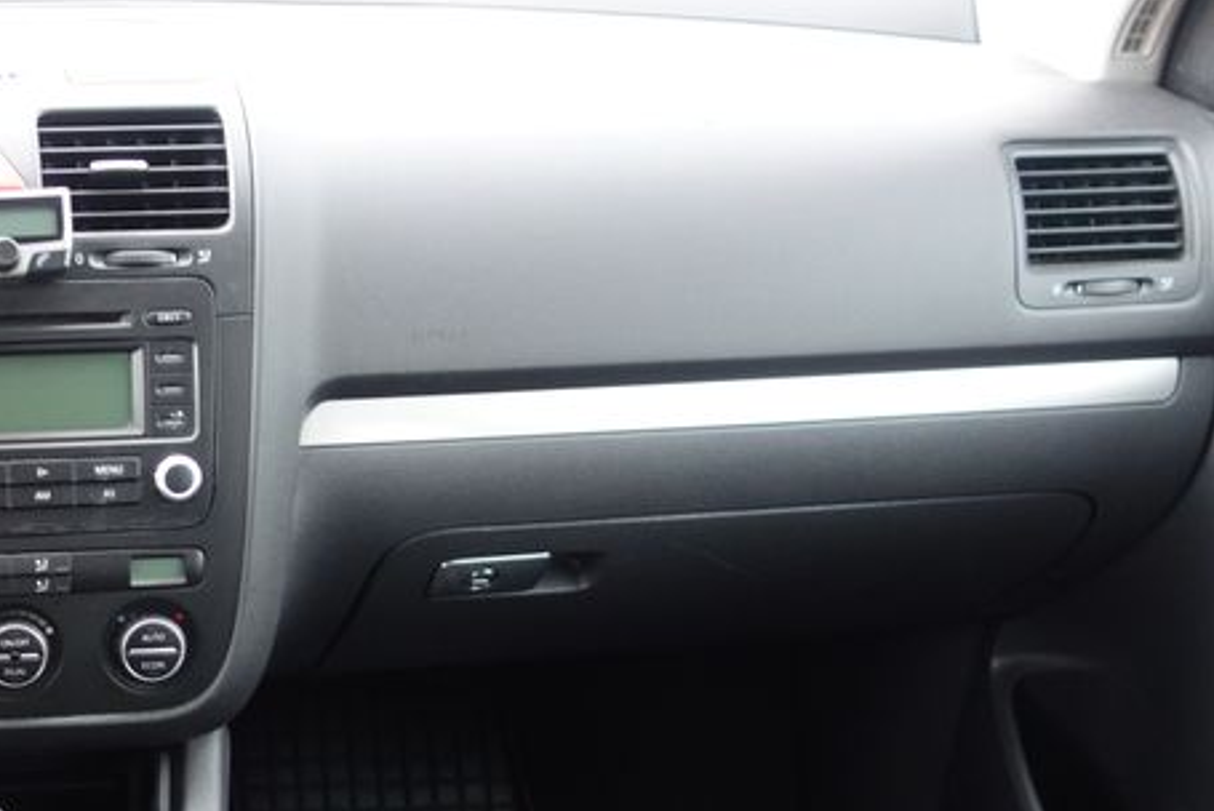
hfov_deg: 29.9
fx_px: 2126
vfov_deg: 21.3
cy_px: 682
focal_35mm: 63
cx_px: 21
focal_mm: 10.4
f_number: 1.8
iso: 400
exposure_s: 1/30
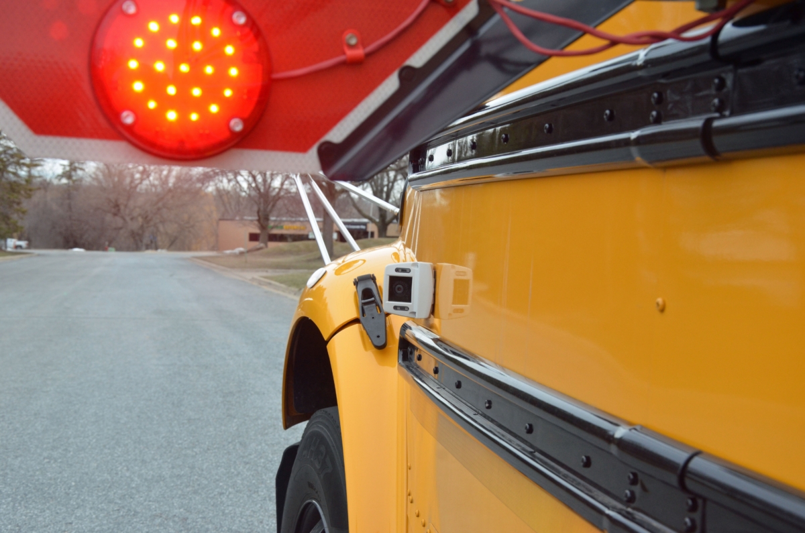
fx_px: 1272
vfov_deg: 23.7
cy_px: 266
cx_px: 402
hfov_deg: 35.1
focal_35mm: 57
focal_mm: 38
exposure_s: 1/400
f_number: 10
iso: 800
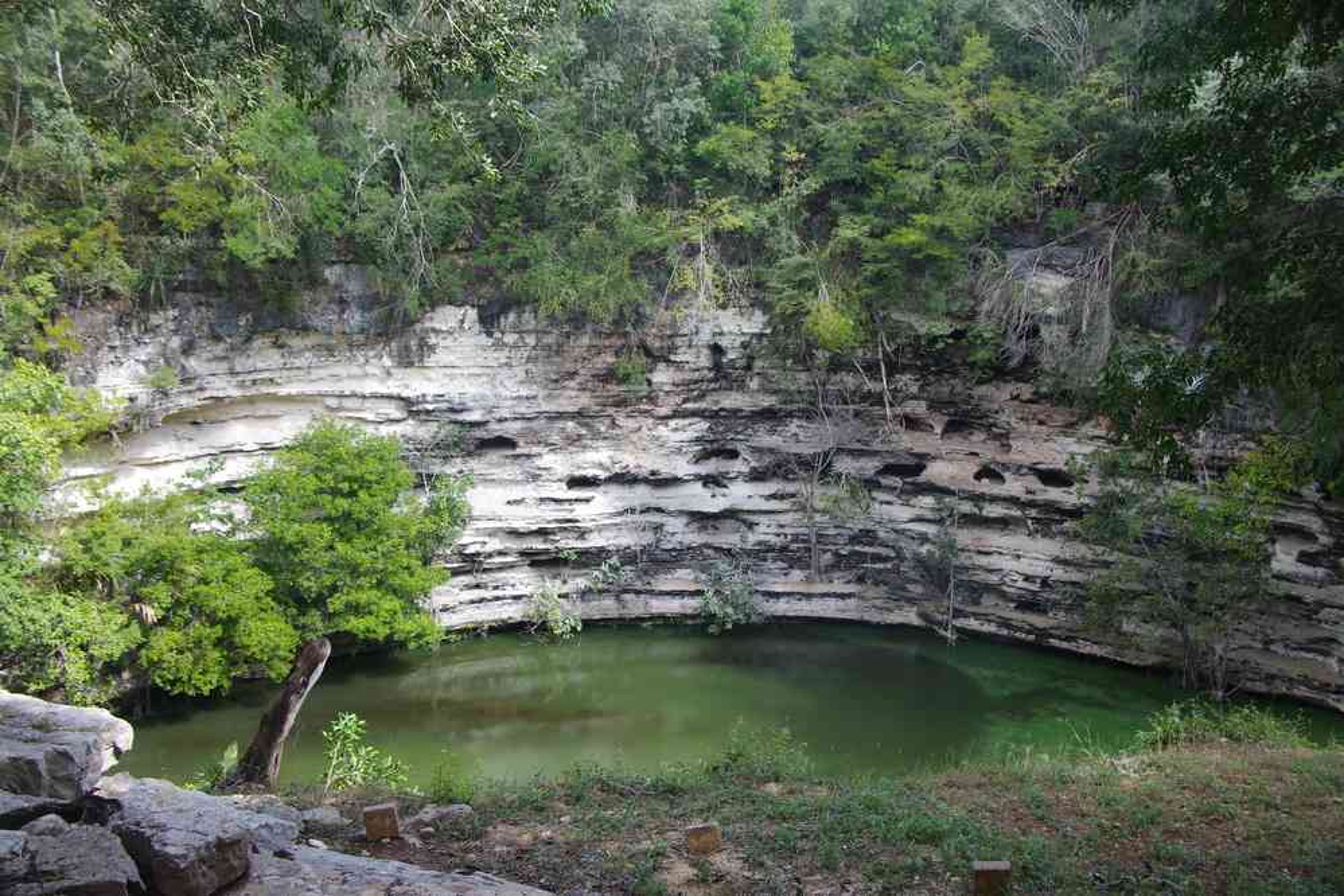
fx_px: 1506
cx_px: 672
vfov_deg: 33.1
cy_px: 448
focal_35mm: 40
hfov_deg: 48.1
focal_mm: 26.9
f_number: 6.3
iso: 200
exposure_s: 1/50
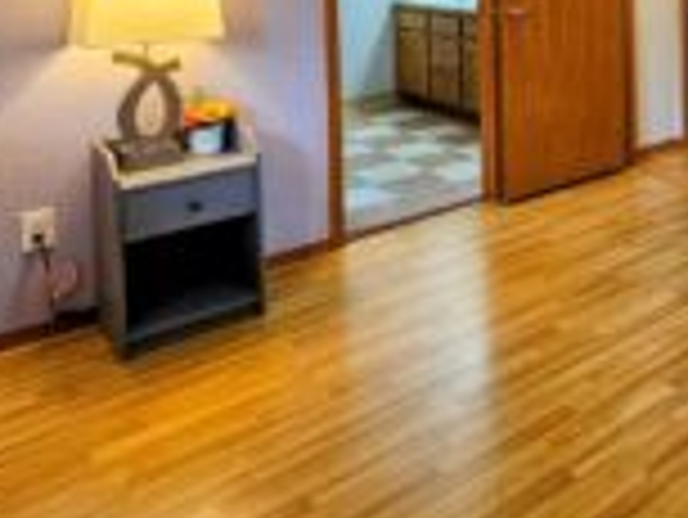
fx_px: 676
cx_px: 724
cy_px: -36
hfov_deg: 43.9
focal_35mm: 34
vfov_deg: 36.2
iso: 200
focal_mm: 2.2
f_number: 2.2
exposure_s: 1/60
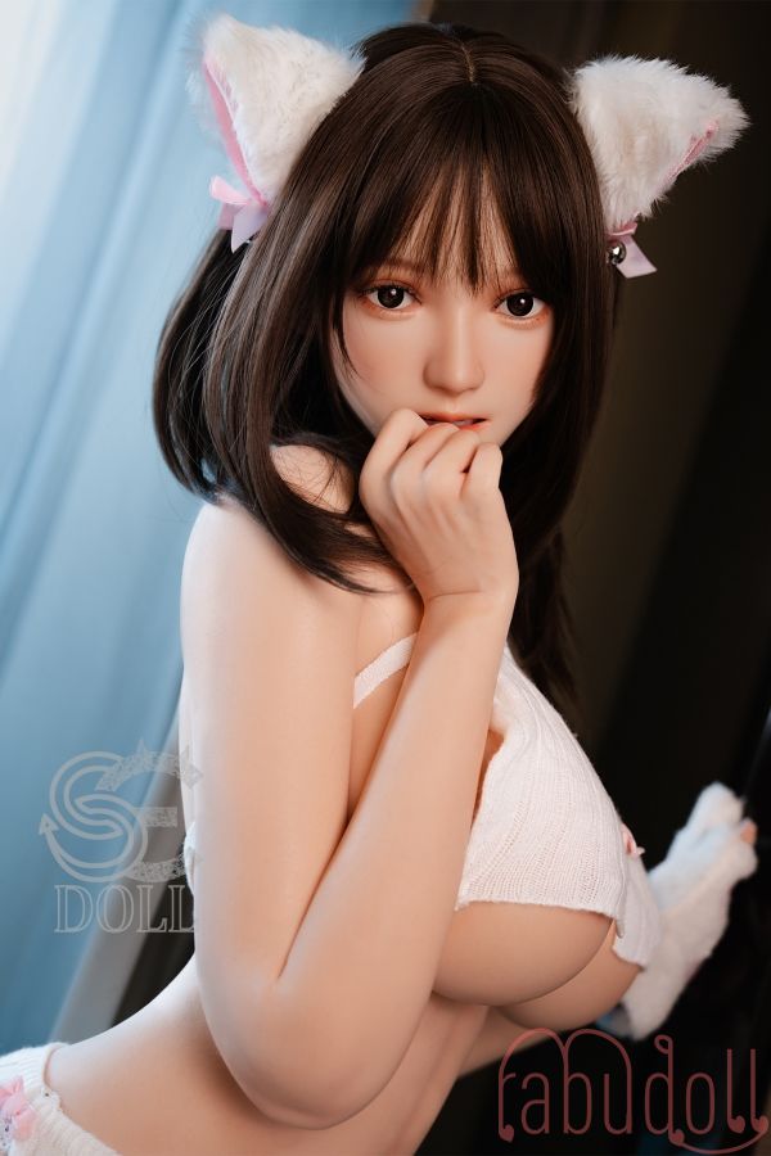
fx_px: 1606
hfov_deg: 27.0
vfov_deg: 39.6
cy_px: 578
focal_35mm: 50
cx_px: 386
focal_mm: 50
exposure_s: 1/100
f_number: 2.8
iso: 200
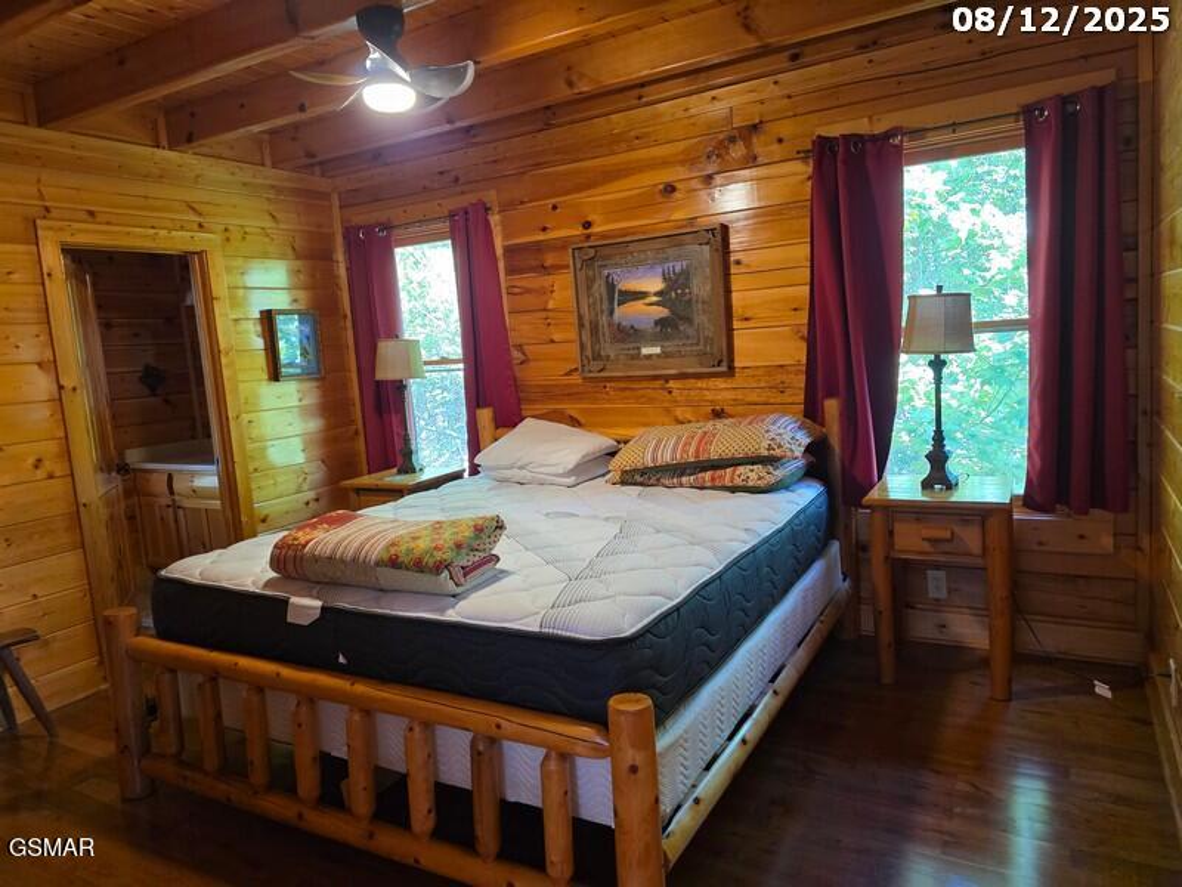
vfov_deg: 58.9
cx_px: 591
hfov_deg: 73.9
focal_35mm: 23
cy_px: 444
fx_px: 785
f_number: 1.7
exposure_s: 1/120
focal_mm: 6.3
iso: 640
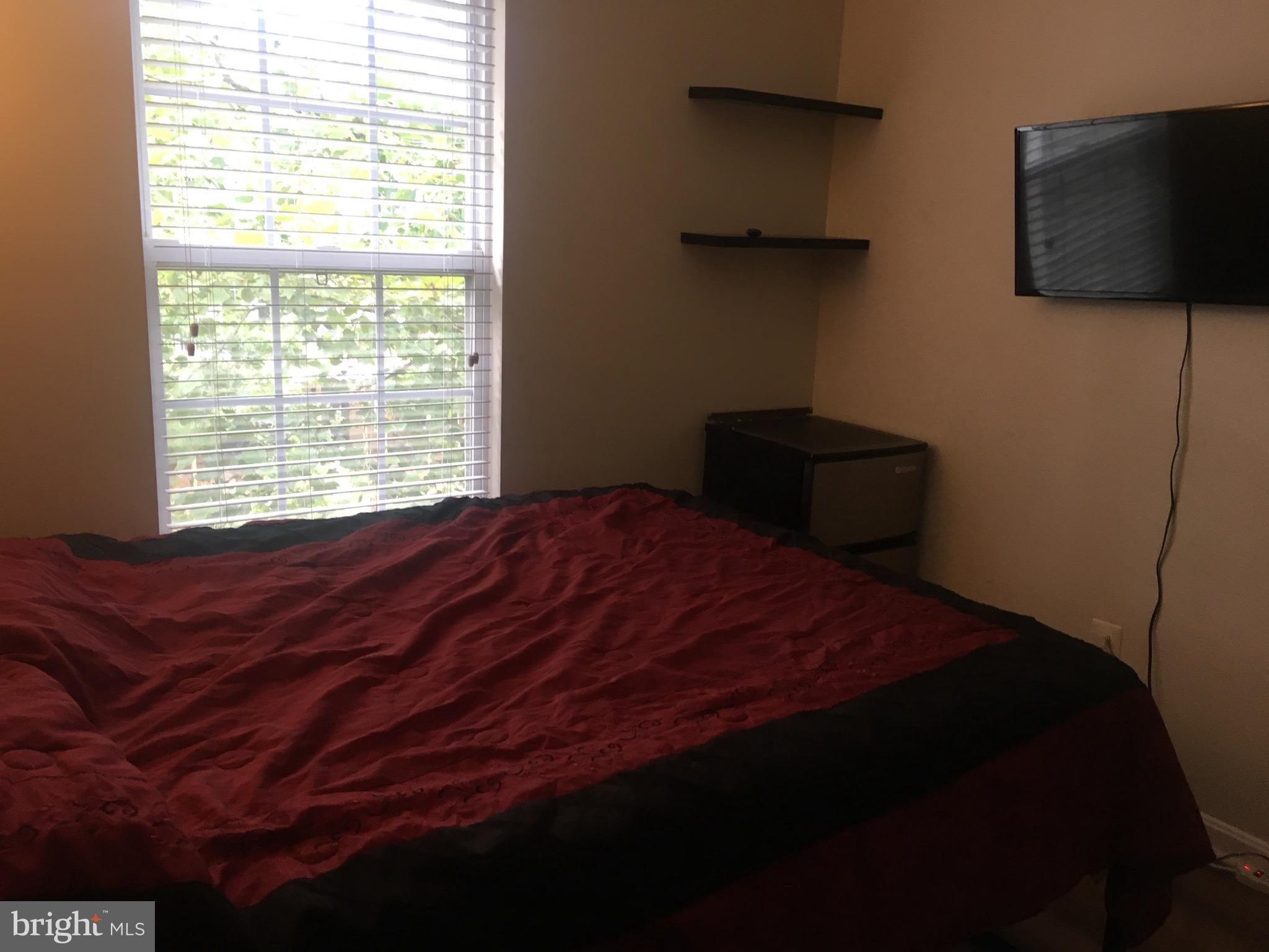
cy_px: 476
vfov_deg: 48.2
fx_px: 1063
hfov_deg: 61.7
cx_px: 634
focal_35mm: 29
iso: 64
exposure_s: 1/30
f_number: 2.2
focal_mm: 4.15
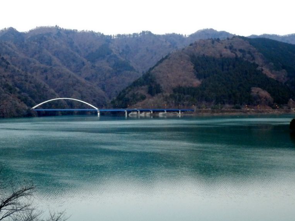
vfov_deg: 36.8
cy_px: 108
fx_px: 333
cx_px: 142
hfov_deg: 47.8
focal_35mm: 39
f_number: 3.9
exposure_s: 1/40
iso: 800
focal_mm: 6.6
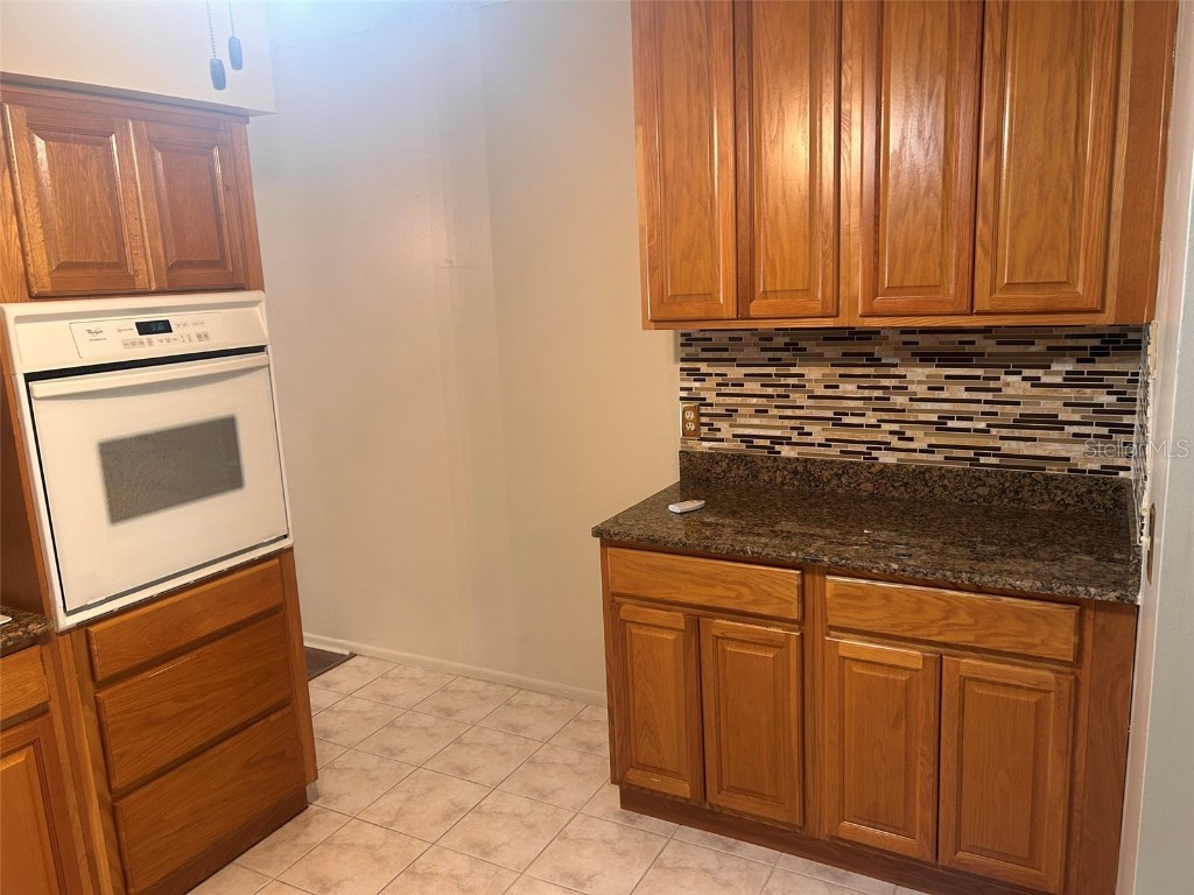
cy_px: 448
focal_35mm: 26
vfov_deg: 53.1
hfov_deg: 67.3
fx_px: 897
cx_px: 597
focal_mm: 5.7
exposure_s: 1/60
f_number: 1.5
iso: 125
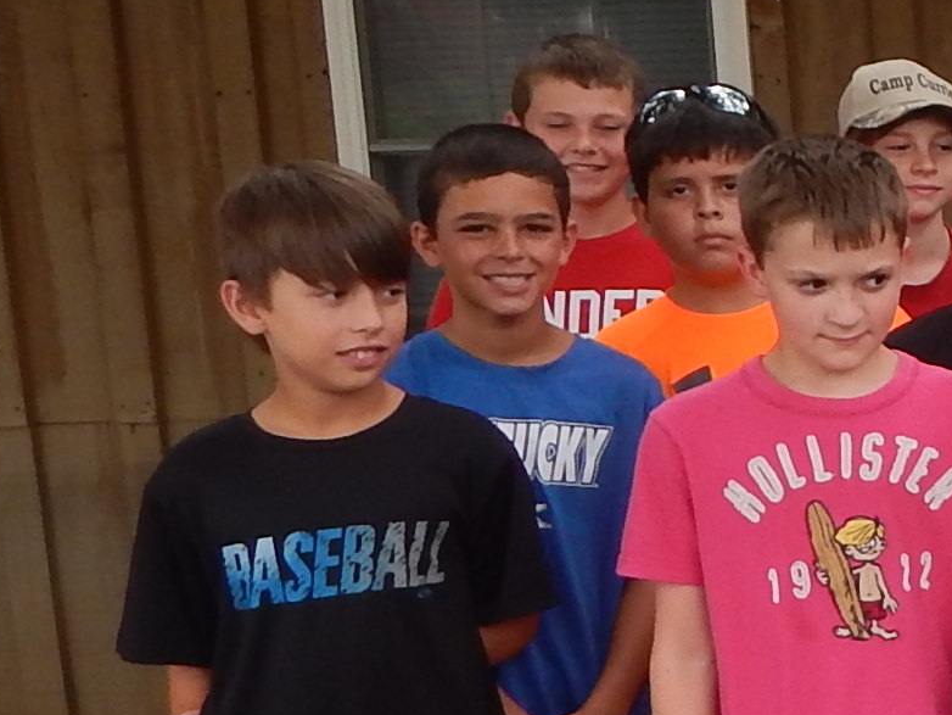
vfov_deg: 15.4
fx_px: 2641
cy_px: 446
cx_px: 1793
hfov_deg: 16.5
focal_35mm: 96
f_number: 3
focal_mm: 4
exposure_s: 1/250
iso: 125
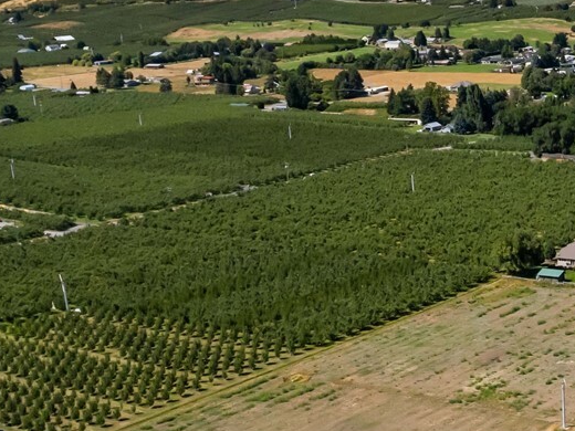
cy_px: 306
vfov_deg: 21.2
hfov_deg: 25.9
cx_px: 645
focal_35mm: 69
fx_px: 1146
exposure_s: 1/8000
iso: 100
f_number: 2.8
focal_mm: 8.38
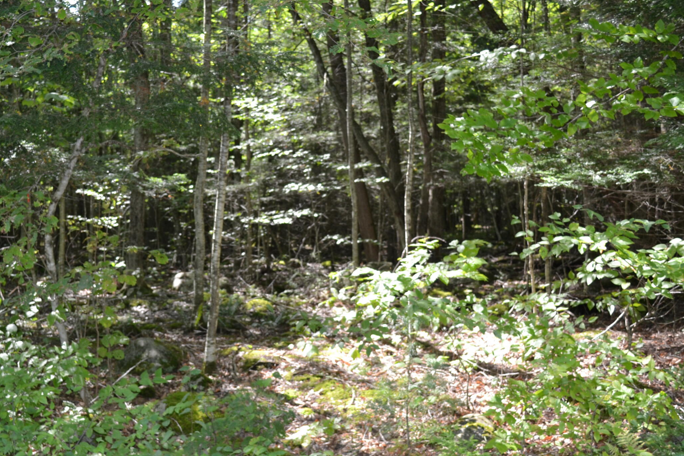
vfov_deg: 30.5
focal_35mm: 44
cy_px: 234
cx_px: 265
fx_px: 836
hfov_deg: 44.2
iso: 220
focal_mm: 20
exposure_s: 1/125
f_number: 4
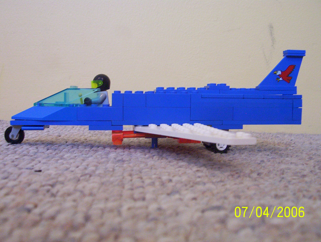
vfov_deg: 33.7
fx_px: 400
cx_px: 160
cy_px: 121
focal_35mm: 43
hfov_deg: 43.8
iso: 200
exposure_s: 1/10.9
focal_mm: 5.77
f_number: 2.73
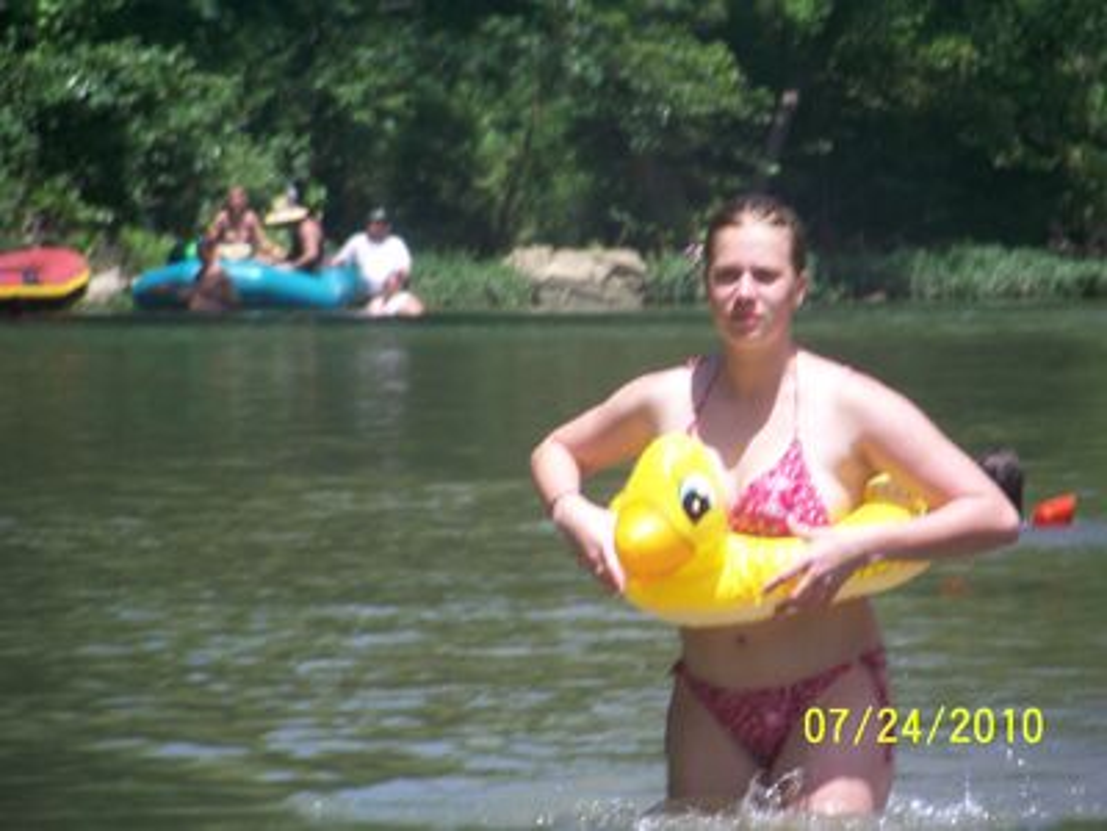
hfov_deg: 4.6
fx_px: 13815
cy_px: 416
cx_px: 554
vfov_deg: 3.4
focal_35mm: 432
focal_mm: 70.2
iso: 64
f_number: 4.8
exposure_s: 1/200
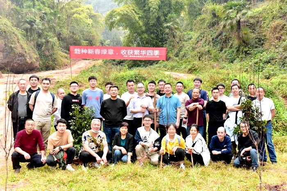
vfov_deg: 29.9
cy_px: 96
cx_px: 144
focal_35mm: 45
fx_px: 359
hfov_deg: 43.6
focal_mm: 45
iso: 5000
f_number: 6.3
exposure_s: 1/4000
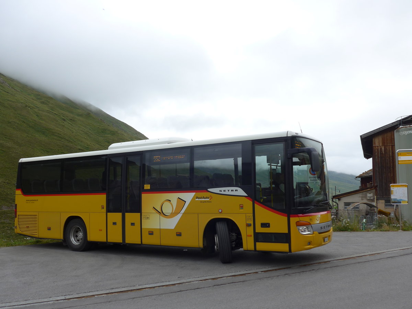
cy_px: 154
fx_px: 428
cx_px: 206
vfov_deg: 39.7
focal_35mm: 36
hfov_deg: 51.4
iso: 80
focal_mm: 7.5
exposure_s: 1/1300
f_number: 2.8
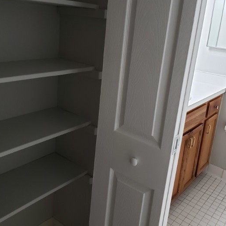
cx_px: 116
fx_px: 251
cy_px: 87
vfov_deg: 48.1
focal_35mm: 34
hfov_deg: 48.4
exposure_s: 1/40
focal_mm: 4.3
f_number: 2.4
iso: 320
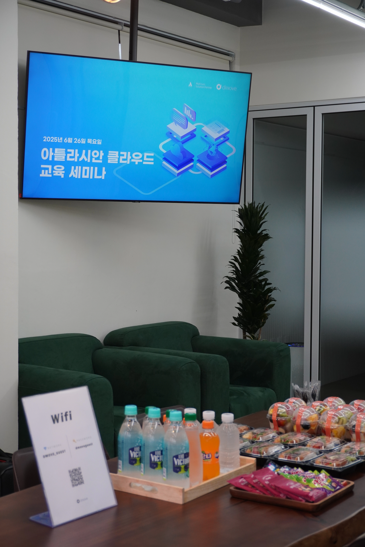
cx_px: 182
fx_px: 912
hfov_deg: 22.6
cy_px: 274
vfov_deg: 33.4
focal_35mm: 60
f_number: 5.6
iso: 640
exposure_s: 1/80
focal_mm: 40
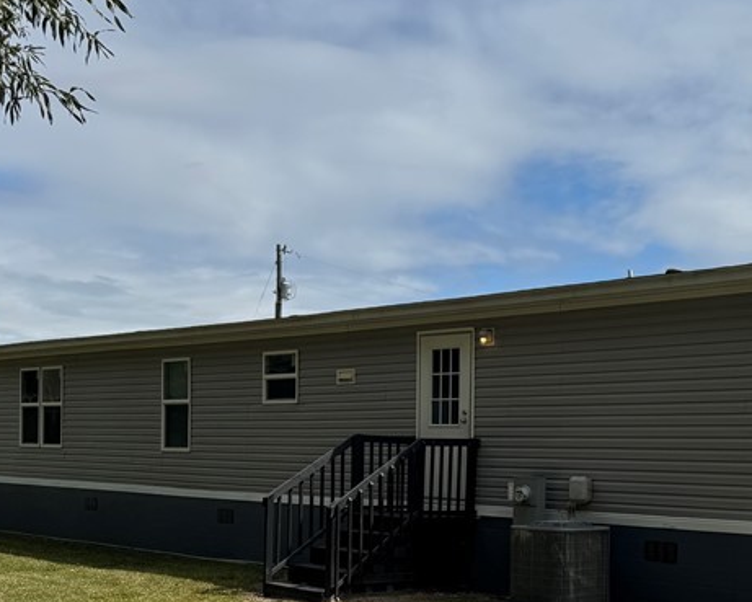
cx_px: 530
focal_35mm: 52
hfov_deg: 35.5
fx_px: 1158
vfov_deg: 28.7
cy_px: 458
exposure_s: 1/7937
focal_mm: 6.76
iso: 80
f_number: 1.78
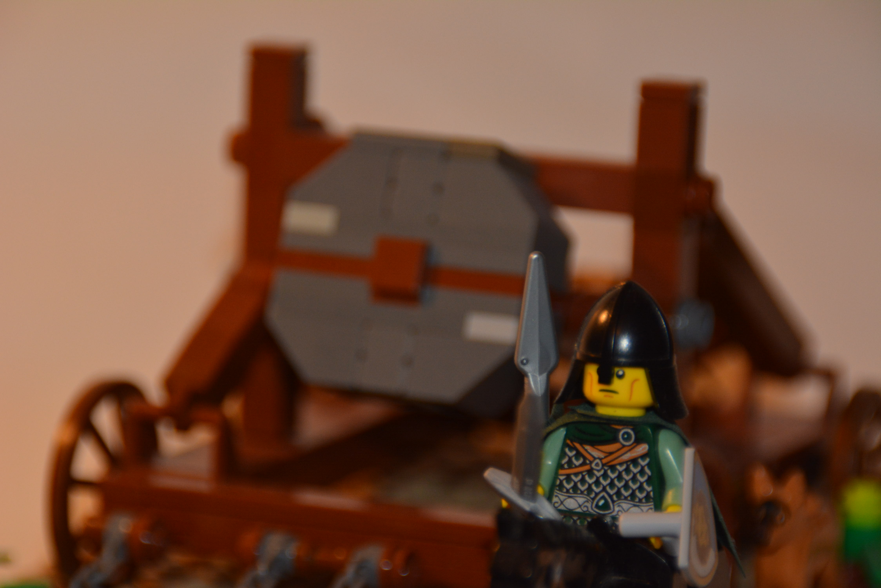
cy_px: 294
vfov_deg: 6.1
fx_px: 5507
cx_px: 440
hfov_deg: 9.1
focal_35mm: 225
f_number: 6.3
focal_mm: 150
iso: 720
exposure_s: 1/60
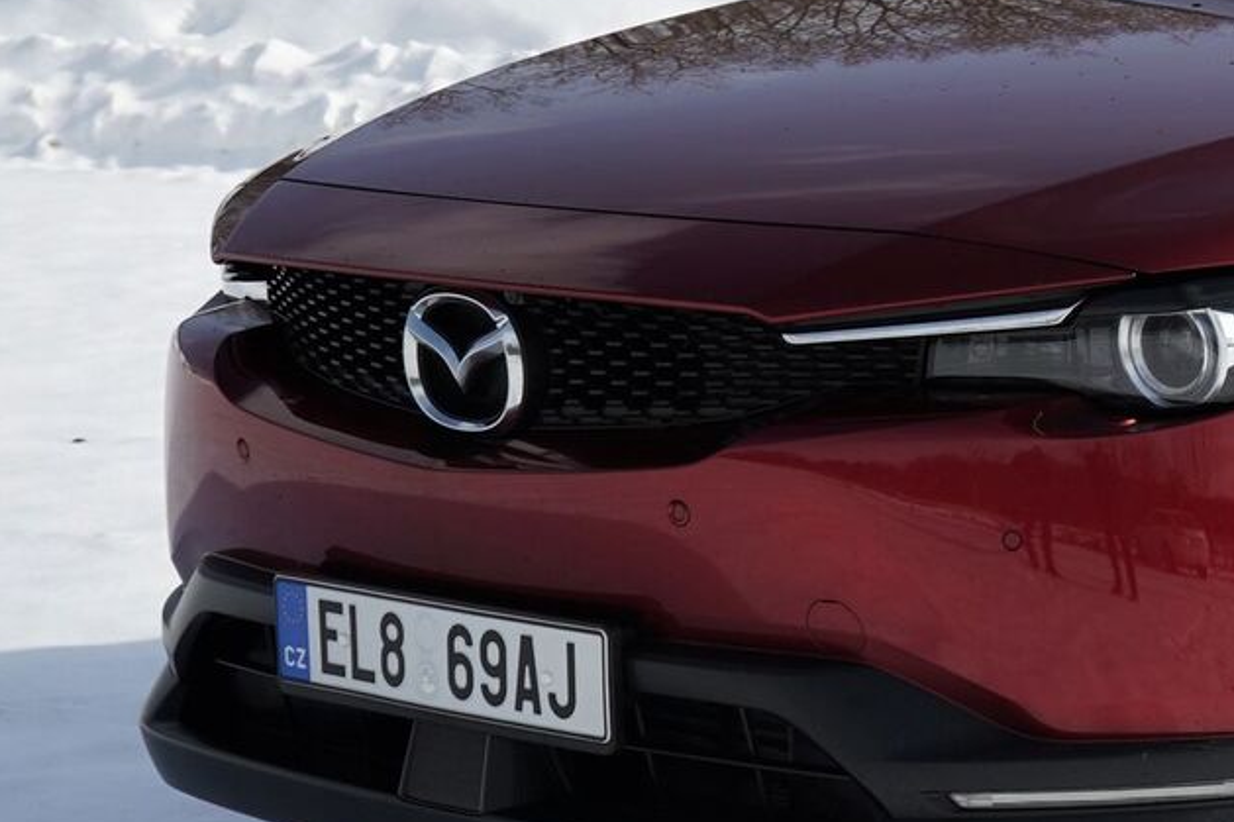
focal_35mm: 113
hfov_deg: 17.1
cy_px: 2
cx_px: 1595
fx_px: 3872
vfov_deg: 12.0
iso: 125
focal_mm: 37
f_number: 8
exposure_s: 1/400
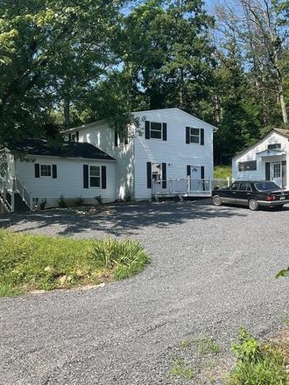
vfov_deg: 42.8
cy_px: 221
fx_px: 490
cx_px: 149
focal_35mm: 44
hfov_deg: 32.9
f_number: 1.8
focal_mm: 3
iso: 16
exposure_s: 1/944
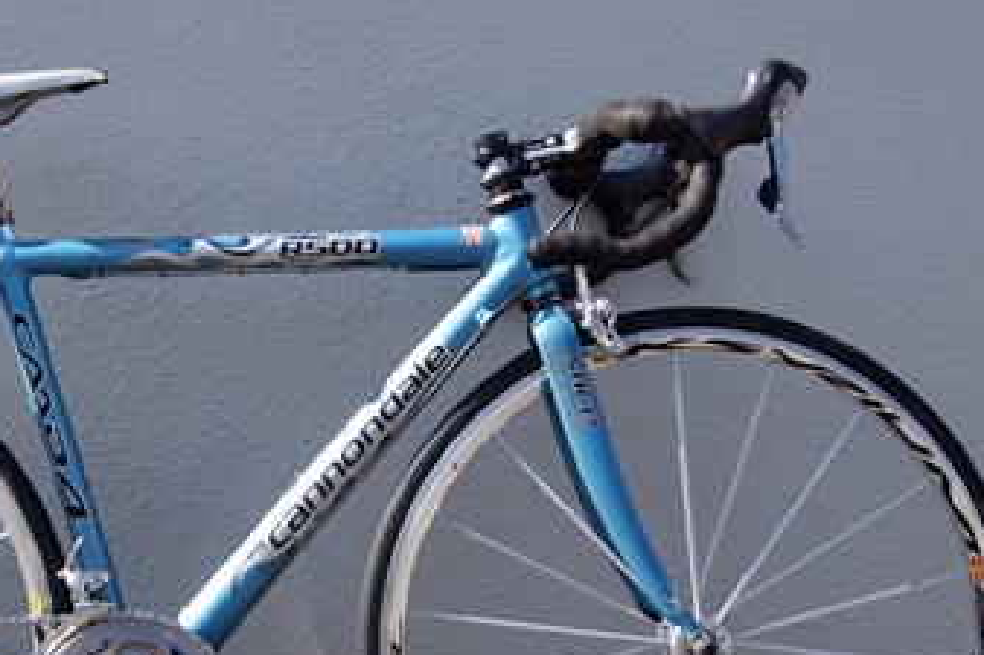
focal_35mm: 64
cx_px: 282
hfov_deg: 31.0
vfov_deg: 21.0
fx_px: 1748
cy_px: 509
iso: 100
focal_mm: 24
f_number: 8
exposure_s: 1/125
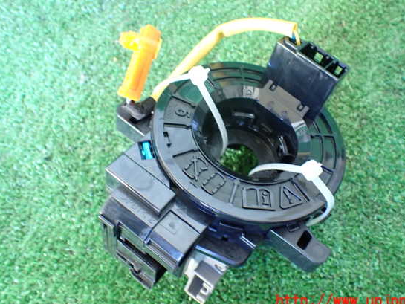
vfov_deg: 42.9
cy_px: 143
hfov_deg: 55.3
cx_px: 221
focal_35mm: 33
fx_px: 386
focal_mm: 5.4
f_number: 2.3
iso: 800
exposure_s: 1/30
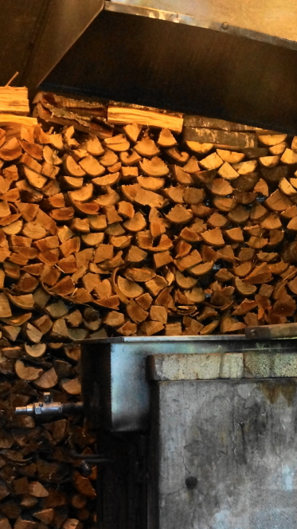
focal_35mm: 60
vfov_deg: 34.9
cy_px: 265
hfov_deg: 19.9
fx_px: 841
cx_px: 218
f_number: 3.5
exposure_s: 1/50
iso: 1600
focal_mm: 18
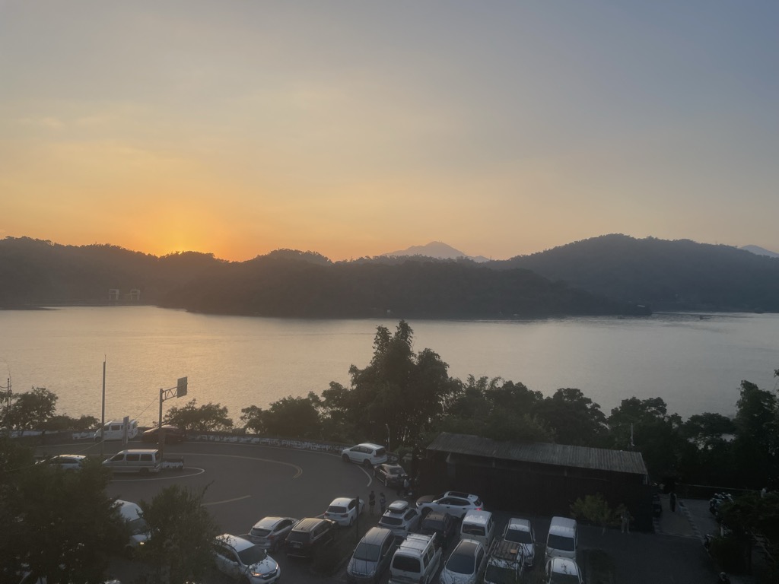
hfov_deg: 67.3
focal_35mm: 26
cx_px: 390
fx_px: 585
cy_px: 292
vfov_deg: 53.1
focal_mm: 4.2
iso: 32
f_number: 1.6
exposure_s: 1/1742
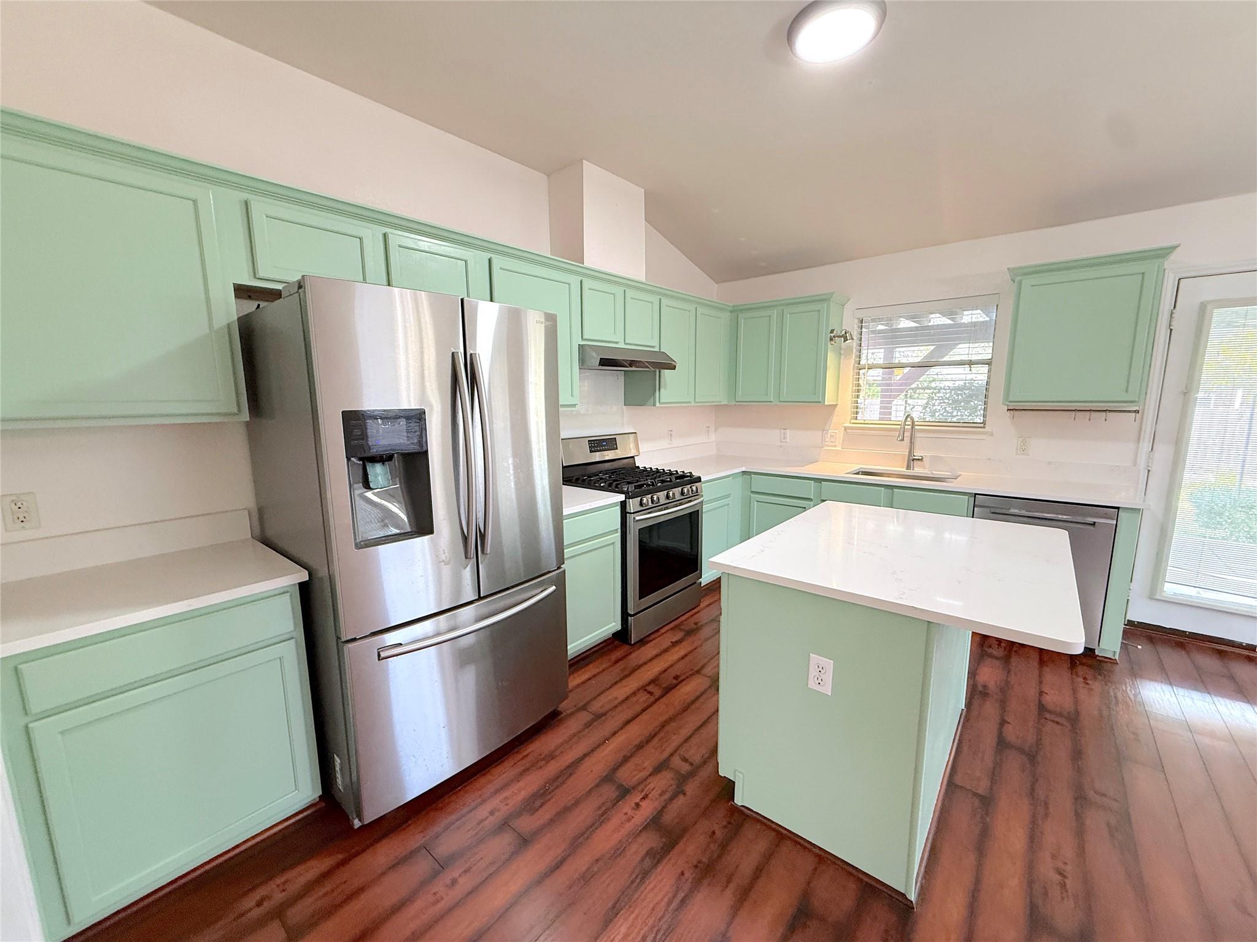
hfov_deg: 102.1
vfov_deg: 85.7
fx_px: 508
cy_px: 471
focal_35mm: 14
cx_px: 628
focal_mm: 2.22
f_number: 2.2
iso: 250
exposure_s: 1/60
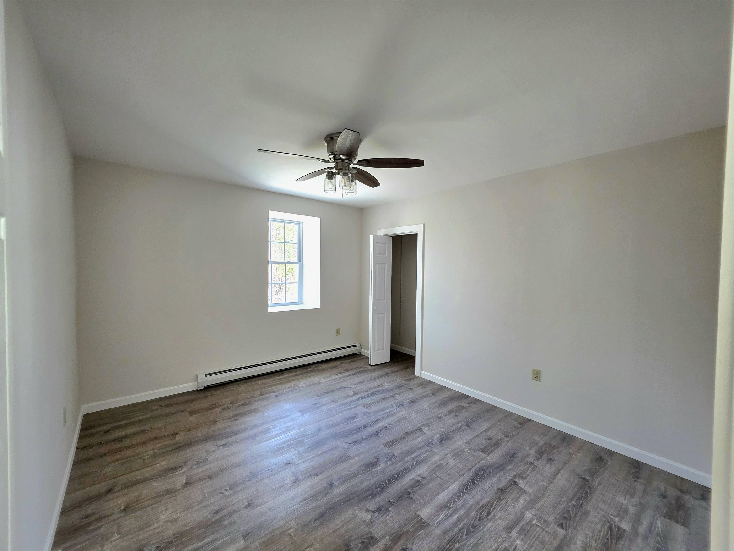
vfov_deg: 89.9
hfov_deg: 106.2
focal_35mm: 13
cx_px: 367
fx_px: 276
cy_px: 276
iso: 200
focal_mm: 2.2
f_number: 1.9
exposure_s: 1/60.2
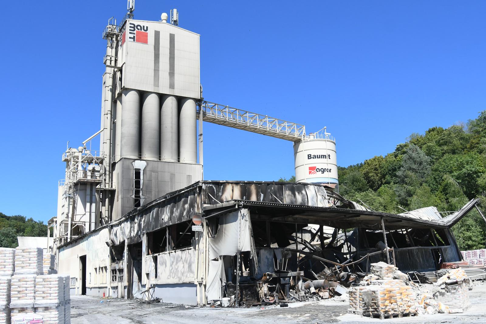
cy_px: 162
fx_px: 486
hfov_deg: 53.1
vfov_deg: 36.9
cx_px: 243
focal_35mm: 36
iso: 500
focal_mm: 24
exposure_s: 1/5000
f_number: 4
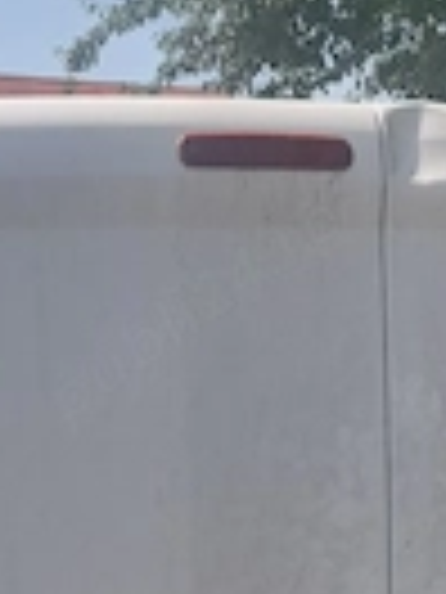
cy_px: 716
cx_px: 284
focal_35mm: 76
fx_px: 1306
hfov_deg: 19.3
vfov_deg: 23.4
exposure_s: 1/385
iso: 20
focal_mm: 4.6
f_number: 2
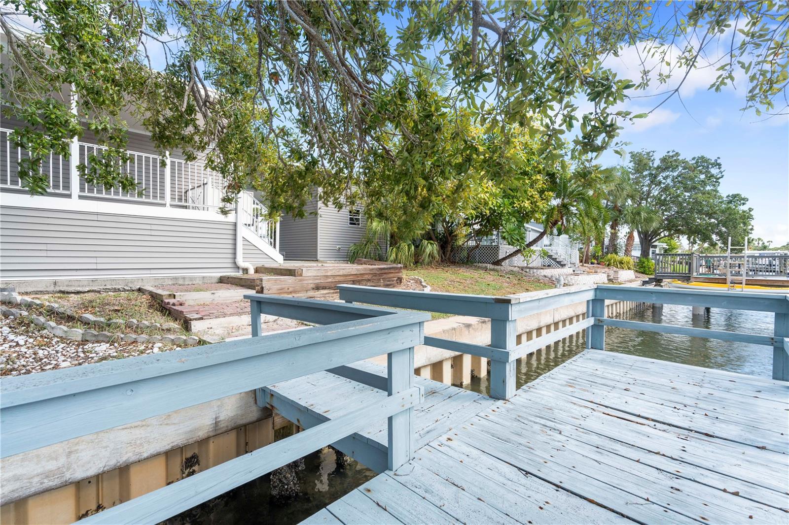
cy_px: 262
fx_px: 351
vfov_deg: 73.7
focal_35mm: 16
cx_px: 394
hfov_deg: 96.7
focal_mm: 16
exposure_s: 1/250
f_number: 8
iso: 250
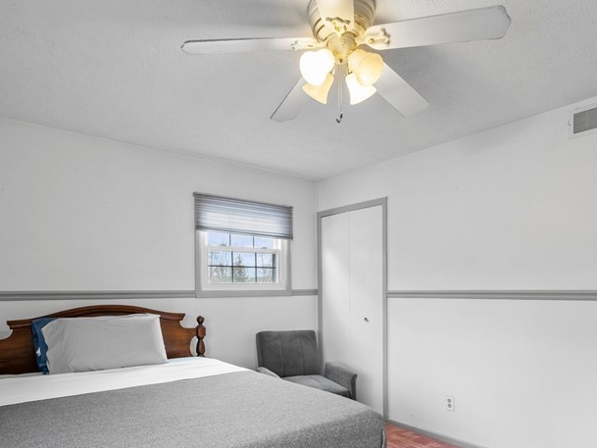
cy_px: 293
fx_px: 414
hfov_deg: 71.5
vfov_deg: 55.8
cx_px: 316
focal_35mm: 24
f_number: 8
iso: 400
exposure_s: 1/5
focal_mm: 14
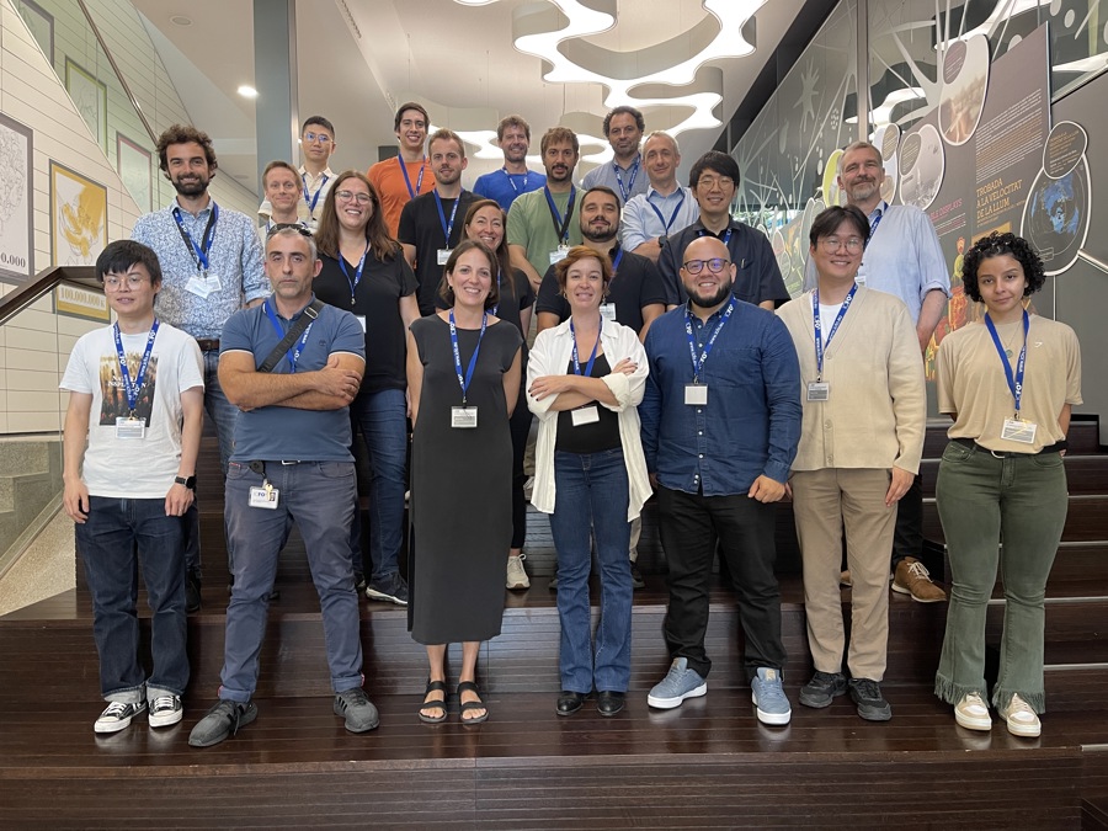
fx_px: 832
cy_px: 416
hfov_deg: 67.3
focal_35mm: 26
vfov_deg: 53.1
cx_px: 554
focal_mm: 5.1
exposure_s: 1/50
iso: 160
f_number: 1.6
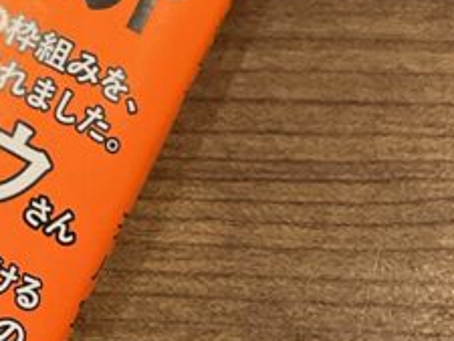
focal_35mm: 132
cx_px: -131
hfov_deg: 14.3
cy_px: -54
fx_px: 1732
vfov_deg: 11.1
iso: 80
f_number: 1.8
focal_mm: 3
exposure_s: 1/50
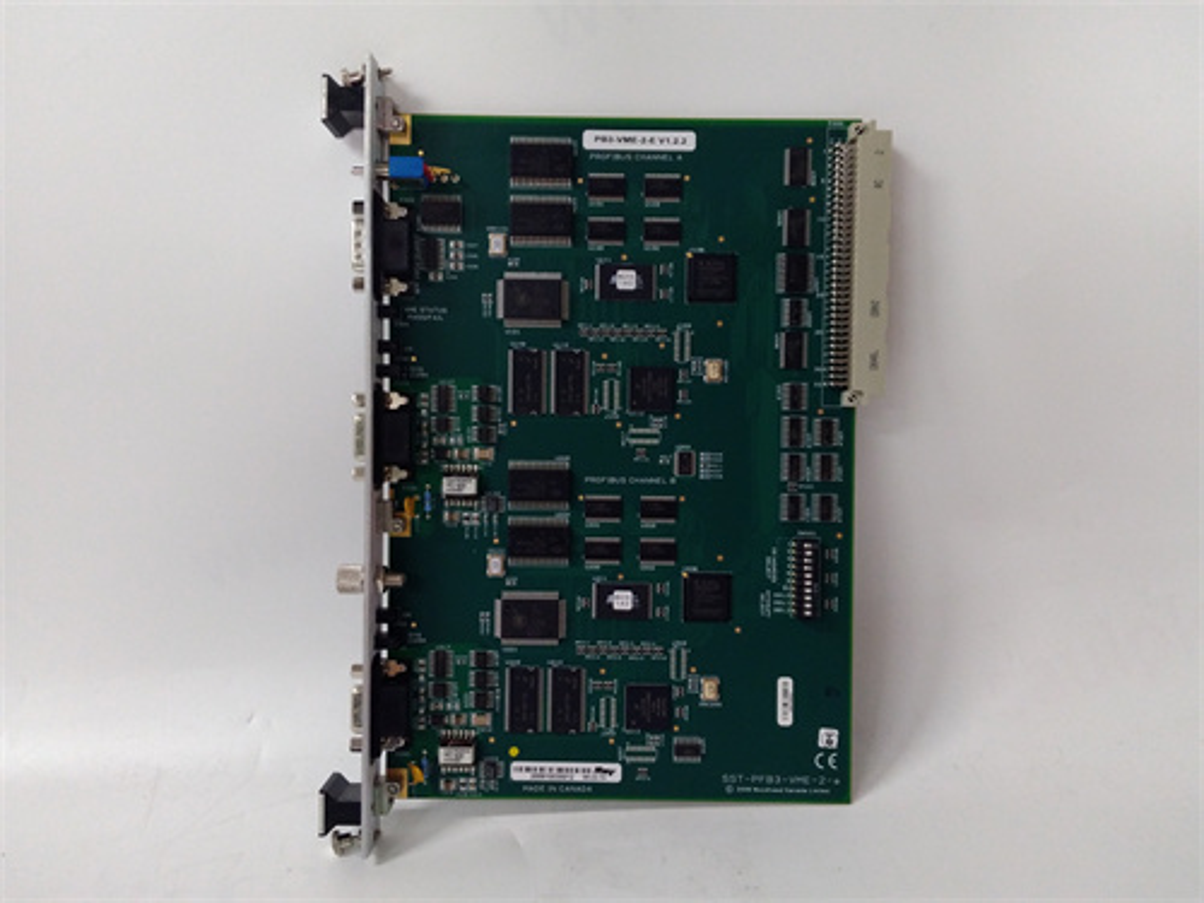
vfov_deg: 51.4
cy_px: 452
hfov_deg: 65.3
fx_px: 939
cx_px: 602
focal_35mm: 27
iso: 384
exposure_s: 1/33
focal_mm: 3.79
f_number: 2
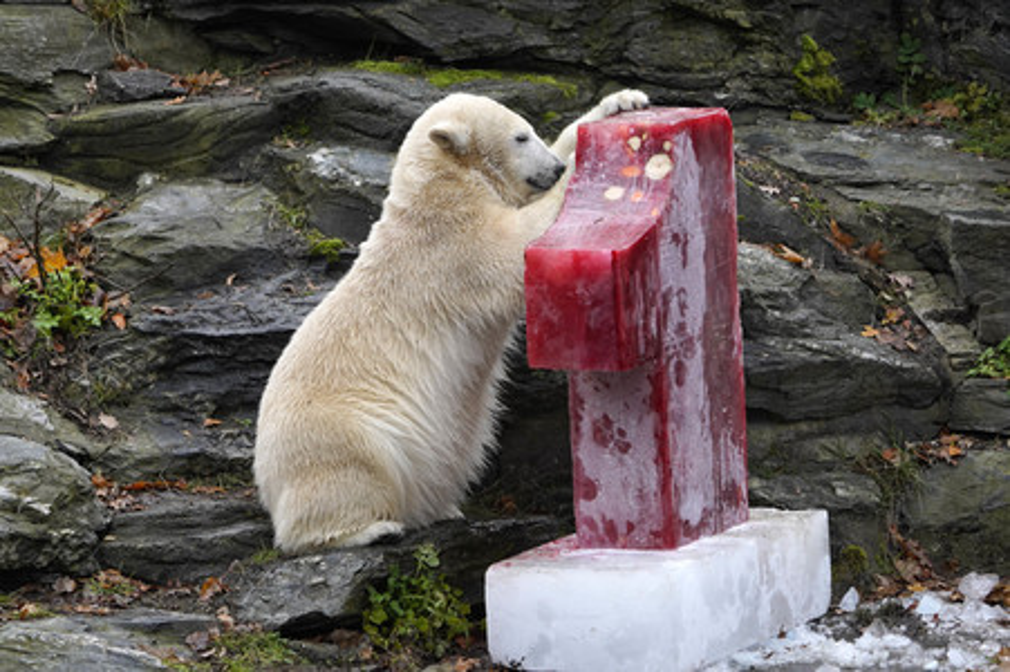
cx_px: 505
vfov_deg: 6.9
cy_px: 336
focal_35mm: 200
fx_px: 5607
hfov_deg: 10.3
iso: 1600
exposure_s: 1/500
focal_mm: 200
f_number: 7.1
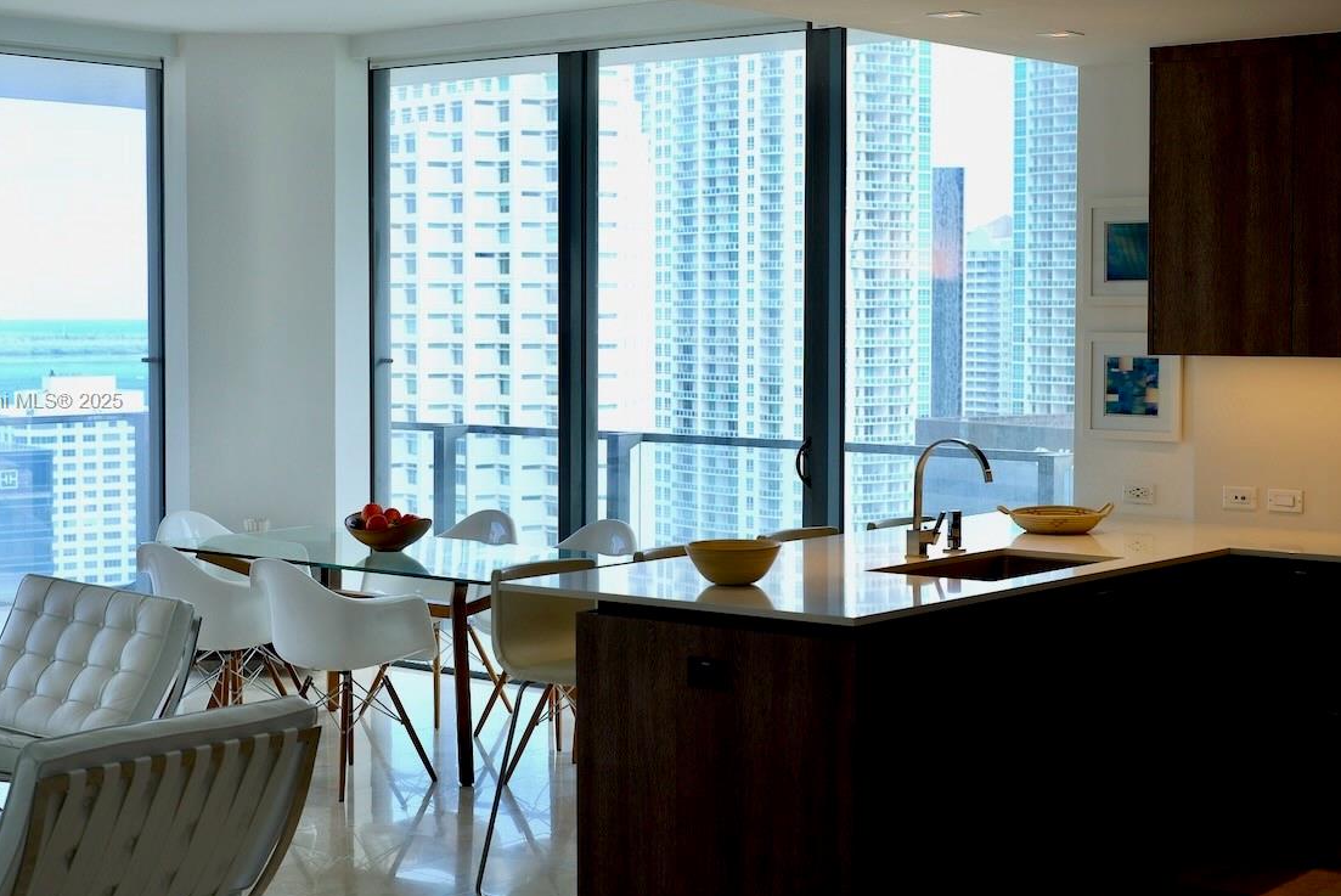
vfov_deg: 23.4
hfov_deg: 34.4
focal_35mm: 58
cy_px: 402
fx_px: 2162
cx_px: 598
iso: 100
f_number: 4.5
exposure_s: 1/60
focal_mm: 50
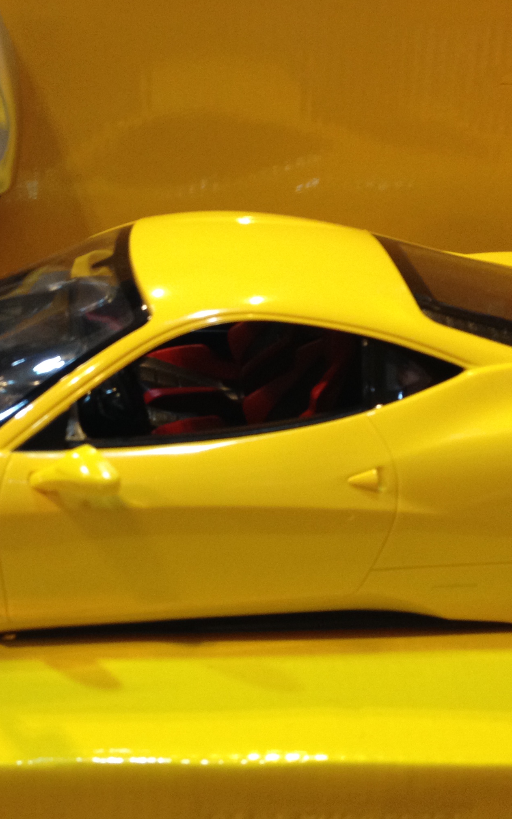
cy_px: 441
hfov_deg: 21.6
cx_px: 212
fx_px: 1340
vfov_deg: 34.0
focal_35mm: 60
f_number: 2.4
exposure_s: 1/20
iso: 125
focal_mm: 4.28
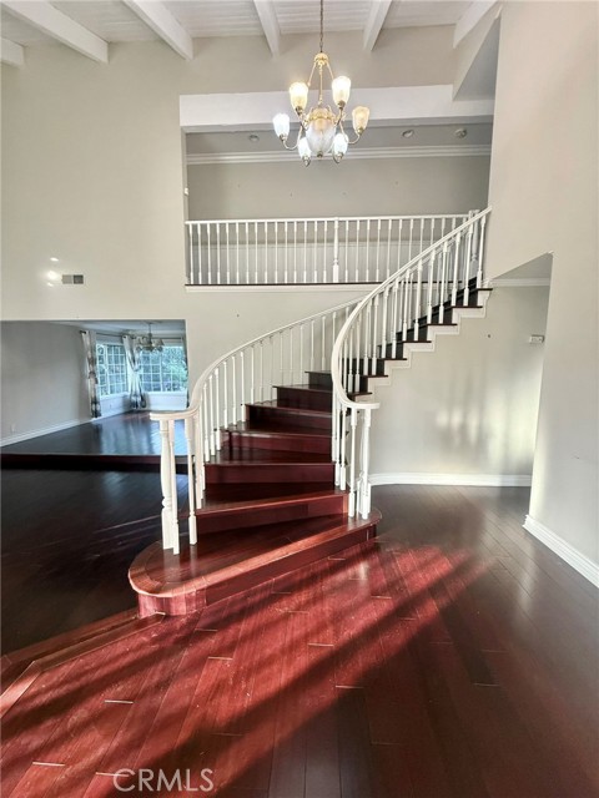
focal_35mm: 14
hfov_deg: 85.7
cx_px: 300
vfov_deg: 102.1
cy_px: 399
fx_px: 323
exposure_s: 1/120
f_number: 2.2
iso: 250
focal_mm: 2.22
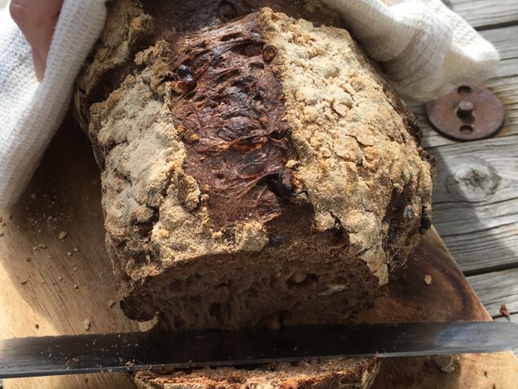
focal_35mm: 39
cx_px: 261
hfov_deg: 47.8
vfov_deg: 36.6
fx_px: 584
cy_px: 241
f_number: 2.2
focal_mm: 4.15
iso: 25
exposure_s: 1/663
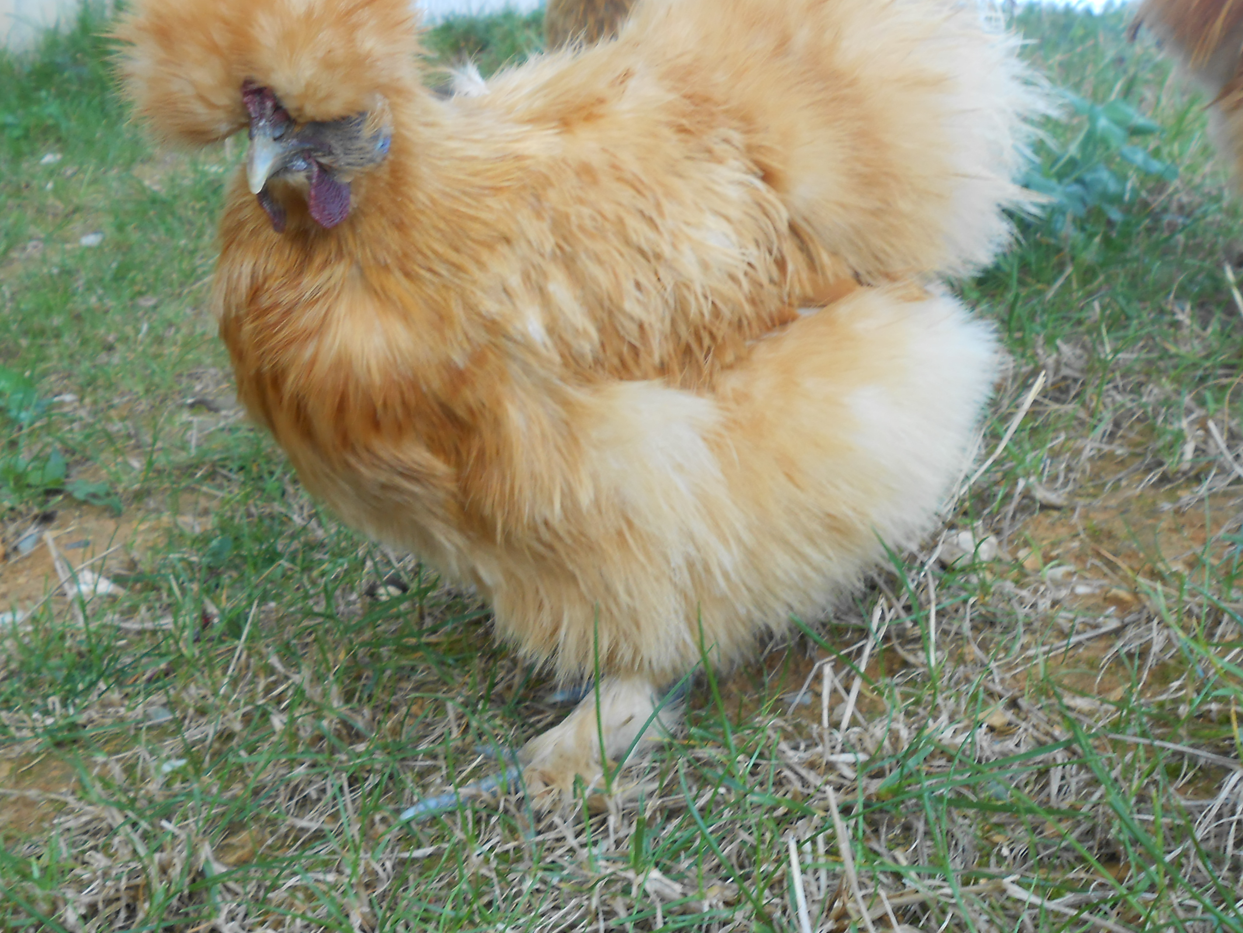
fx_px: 1472
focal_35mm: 41
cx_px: 498
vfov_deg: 35.0
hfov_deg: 45.5
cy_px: 563
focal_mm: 5.3
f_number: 3.8
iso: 80
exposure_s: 1/80
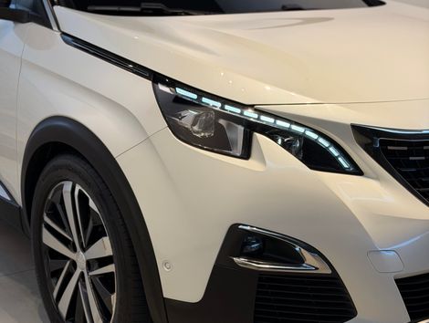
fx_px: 596
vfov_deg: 30.3
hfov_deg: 39.6
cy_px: 162
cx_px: 214
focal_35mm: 48
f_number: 1.78
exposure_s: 1/49
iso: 80
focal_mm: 6.76
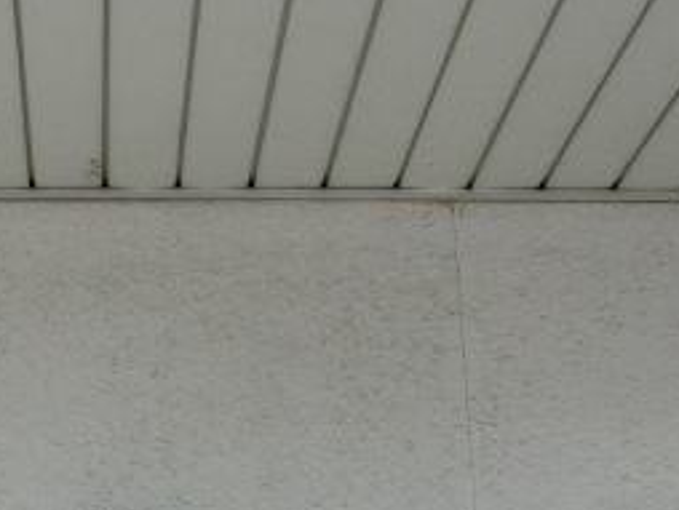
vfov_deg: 19.1
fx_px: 1433
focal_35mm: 73
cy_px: 614
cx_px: 112
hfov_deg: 26.1
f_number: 3.7
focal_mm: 5.2
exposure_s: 1/320
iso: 80
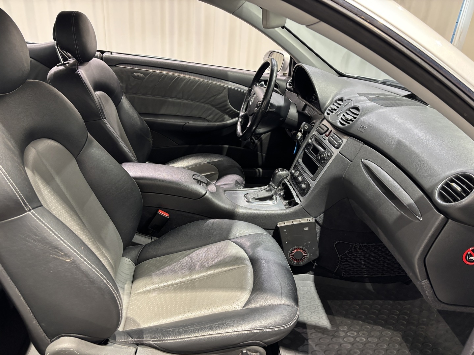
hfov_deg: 67.3
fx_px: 356
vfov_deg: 53.1
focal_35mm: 26
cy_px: 178
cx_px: 237
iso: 200
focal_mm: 5.96
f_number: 1.6
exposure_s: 1/50
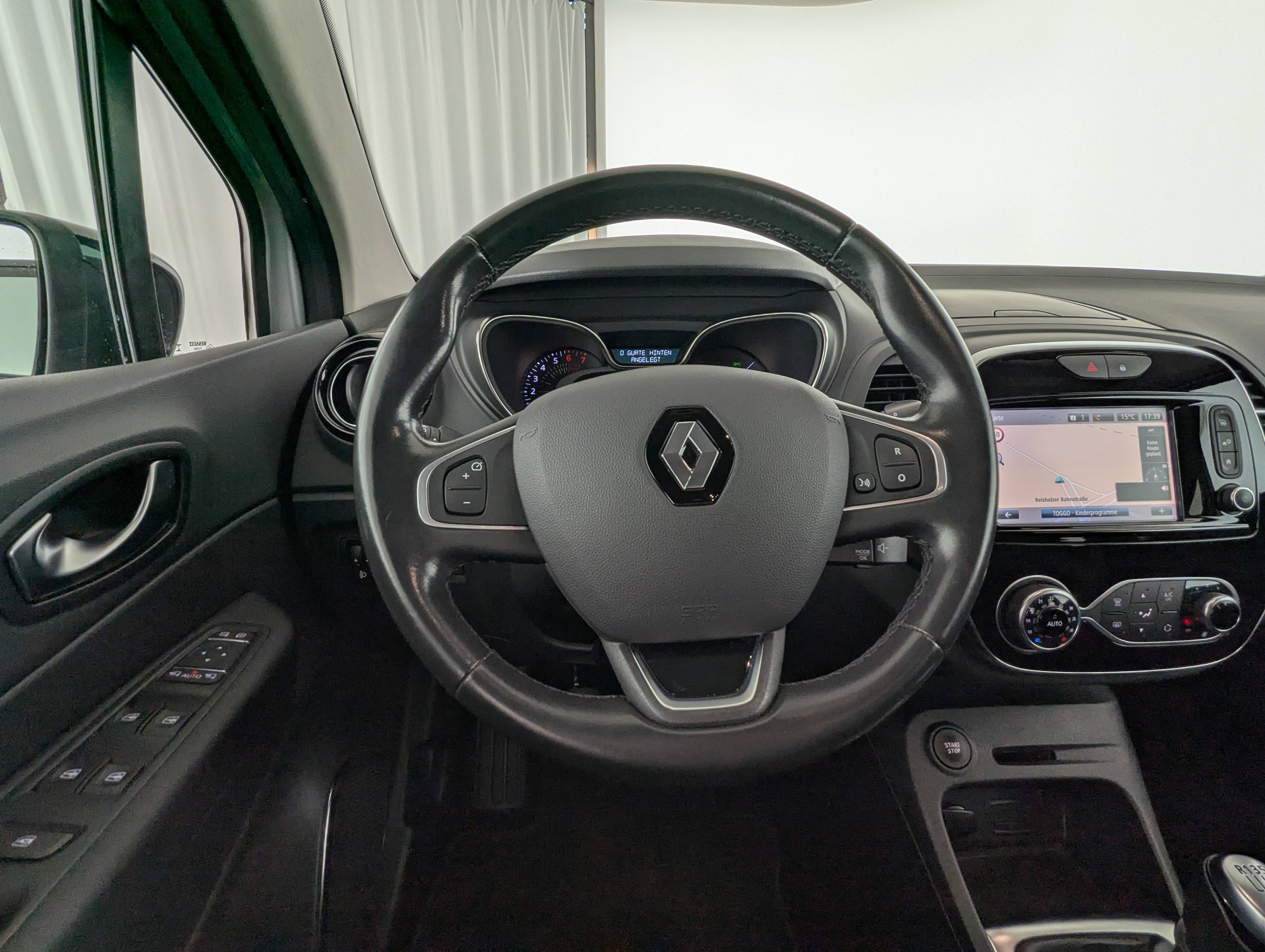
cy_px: 476
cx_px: 632
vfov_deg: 78.2
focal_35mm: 16
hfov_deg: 94.4
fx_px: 586
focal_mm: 2.35
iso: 59
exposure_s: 1/97.2
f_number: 2.2
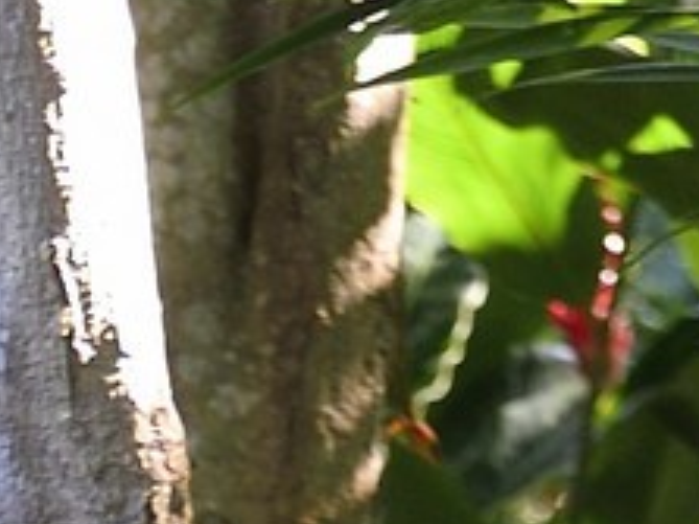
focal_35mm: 778
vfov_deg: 1.8
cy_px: 3280
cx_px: -712
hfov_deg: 2.5
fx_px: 15702
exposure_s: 1/125
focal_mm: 75
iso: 640
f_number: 4.5
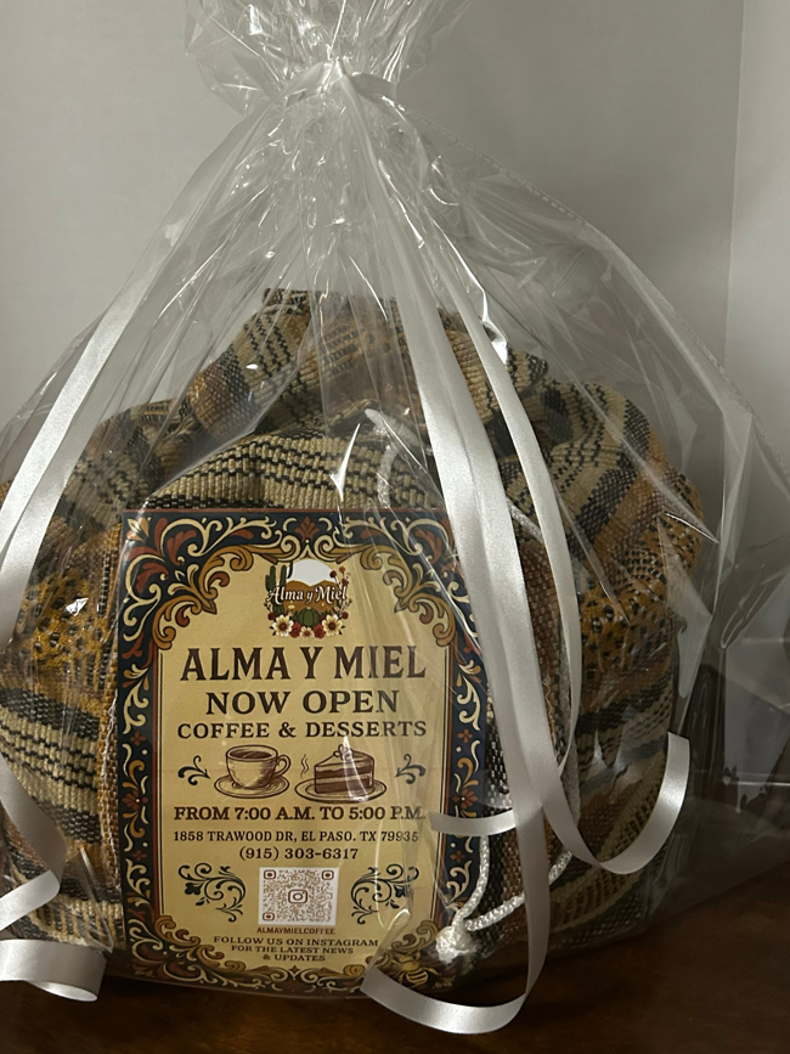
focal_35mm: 36
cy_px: 393
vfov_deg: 50.8
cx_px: 331
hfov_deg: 39.5
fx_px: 1096
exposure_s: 1/40
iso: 500
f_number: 1.5
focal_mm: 5.7
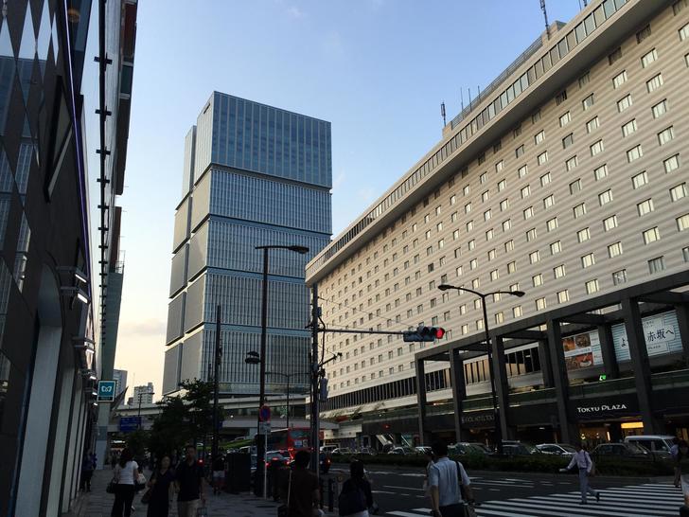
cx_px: 344
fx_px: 577
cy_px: 258
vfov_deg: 48.2
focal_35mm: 29
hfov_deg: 61.7
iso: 32
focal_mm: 4.2
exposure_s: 1/507
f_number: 2.2
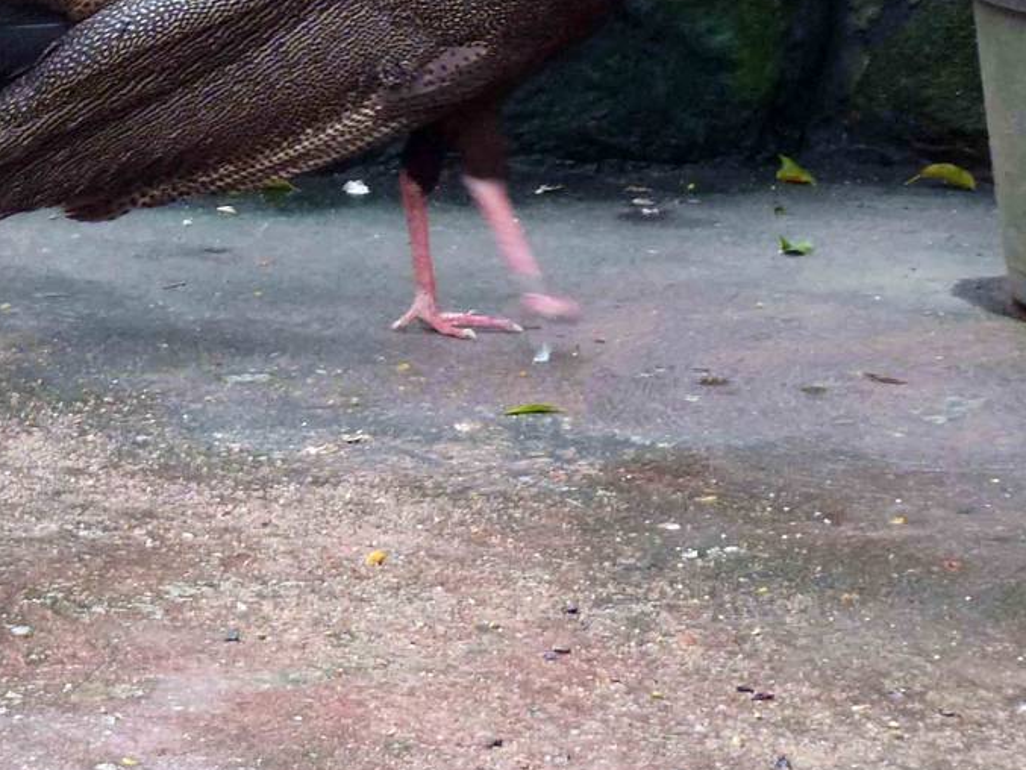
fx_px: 8478
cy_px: -95
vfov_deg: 5.2
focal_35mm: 286
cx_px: -62
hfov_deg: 6.9
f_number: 5.1
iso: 400
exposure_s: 1/30
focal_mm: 21.7
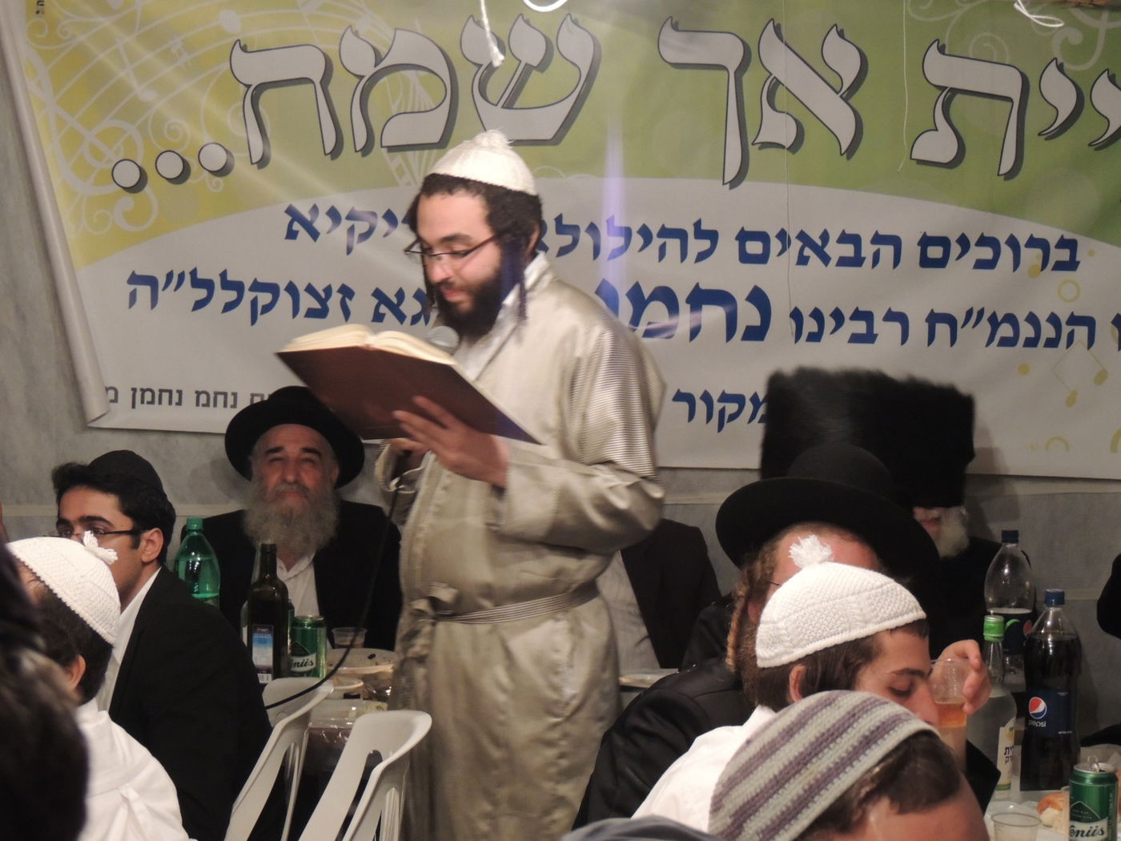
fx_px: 2915
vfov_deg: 16.4
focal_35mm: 90
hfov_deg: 21.8
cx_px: 560
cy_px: 420
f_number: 4.1
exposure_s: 1/25
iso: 720
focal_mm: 16
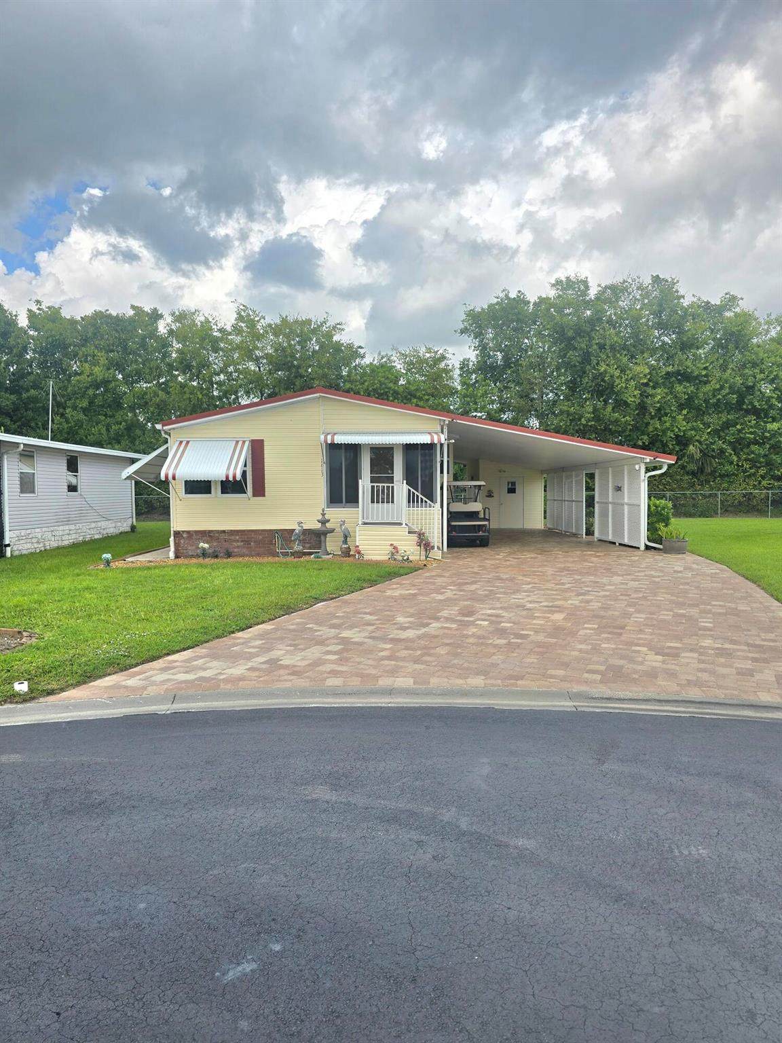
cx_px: 391
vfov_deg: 73.9
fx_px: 693
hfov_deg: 58.9
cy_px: 522
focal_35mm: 23
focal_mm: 6.3
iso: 12
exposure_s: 1/769
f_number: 1.7
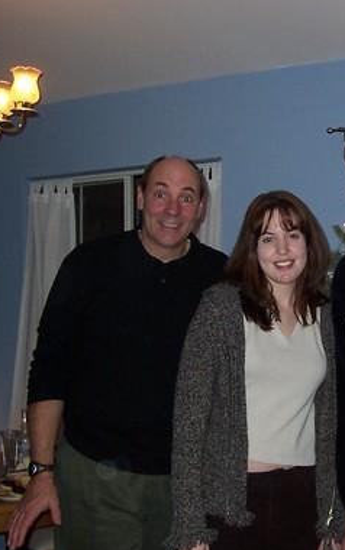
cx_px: 281
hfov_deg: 19.5
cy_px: 313
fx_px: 991
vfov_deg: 31.0
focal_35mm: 66
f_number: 2.8
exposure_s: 1/60
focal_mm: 5.6
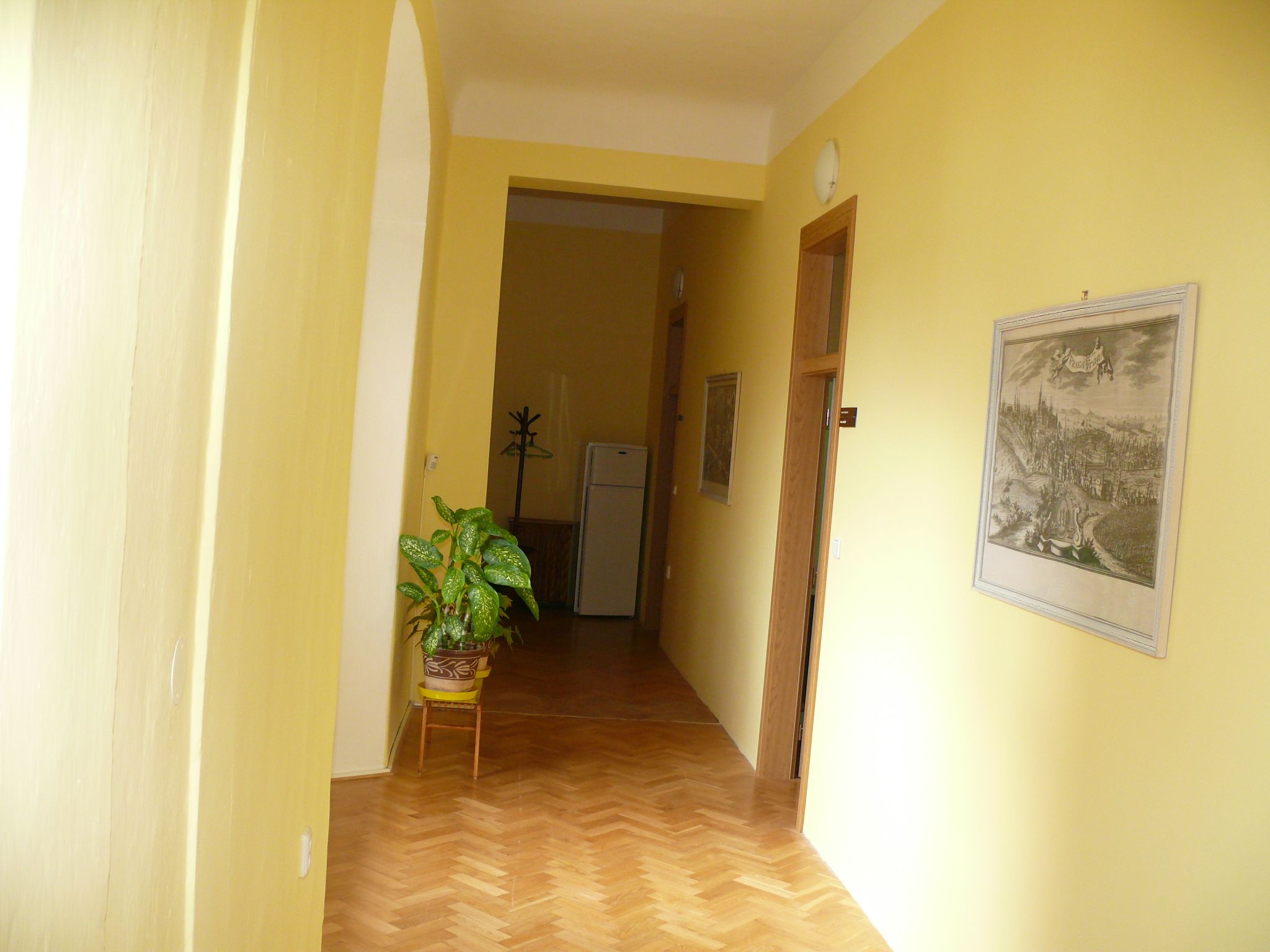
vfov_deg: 40.7
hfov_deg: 52.6
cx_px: 635
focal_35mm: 35
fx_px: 1284
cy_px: 476
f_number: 2.8
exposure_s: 1/60
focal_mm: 7.4
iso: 200
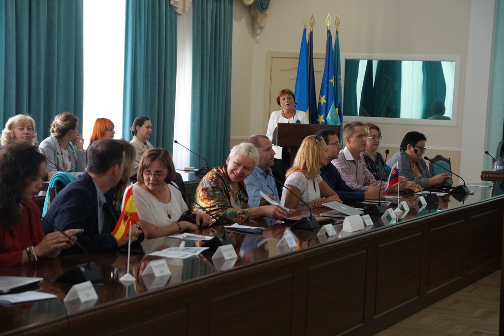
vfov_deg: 16.5
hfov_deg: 24.6
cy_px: 168
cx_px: 252
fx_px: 1155
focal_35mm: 82
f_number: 5
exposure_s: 1/100
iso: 1600
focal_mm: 55
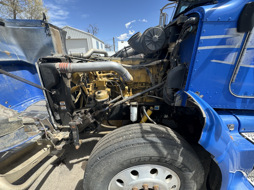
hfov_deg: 102.1
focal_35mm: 14
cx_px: 127
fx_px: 103
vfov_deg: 85.7
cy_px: 95
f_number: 2.2
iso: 40
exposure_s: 1/403
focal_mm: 2.22
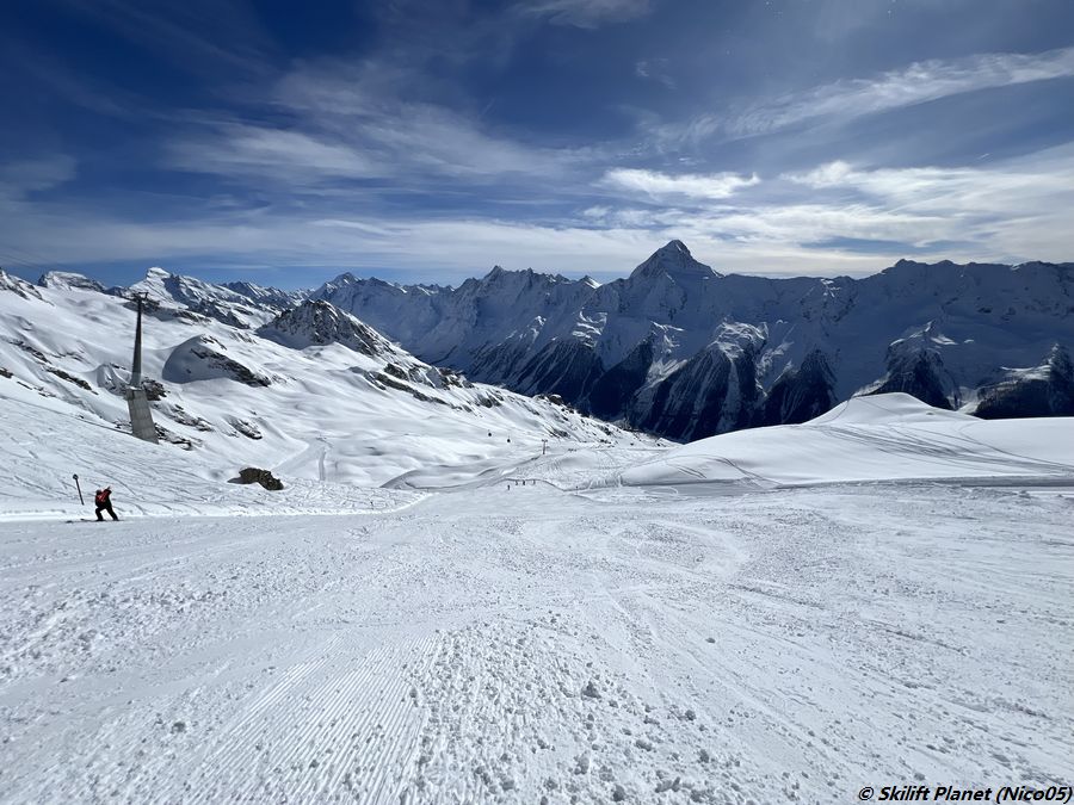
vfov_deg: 89.9
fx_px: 403
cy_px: 402
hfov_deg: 106.2
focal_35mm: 13
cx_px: 537
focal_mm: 1.57
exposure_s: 1/6944
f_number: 1.8
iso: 25
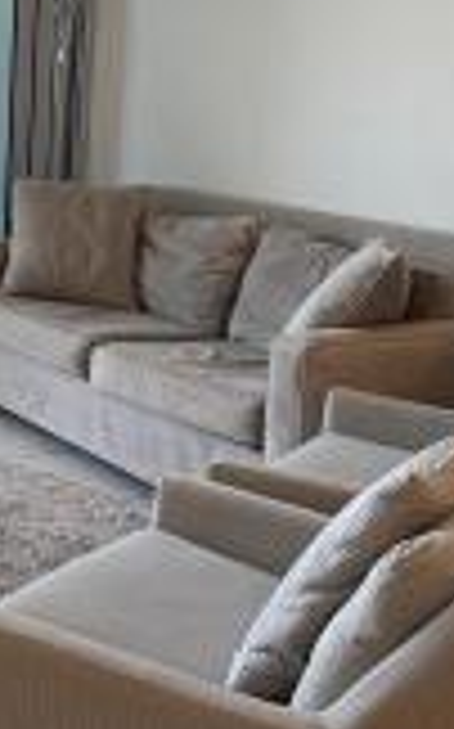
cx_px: -54
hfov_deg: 19.7
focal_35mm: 63
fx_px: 1249
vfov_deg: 32.2
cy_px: 238
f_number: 1.78
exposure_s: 1/240
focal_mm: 6.76
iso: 200
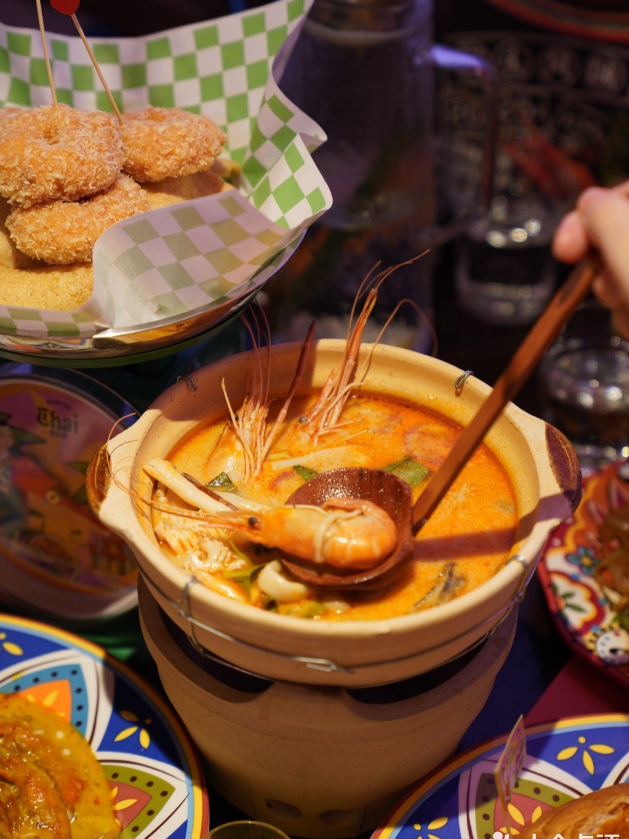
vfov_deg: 25.7
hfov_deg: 19.4
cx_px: 315
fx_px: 1841
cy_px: 398
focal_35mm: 76
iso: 400
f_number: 3.2
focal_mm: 70
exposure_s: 1/80
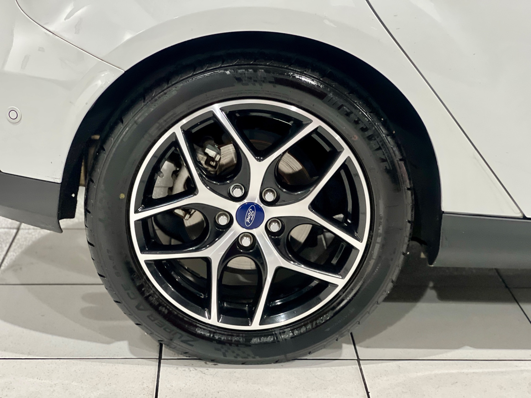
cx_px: 266
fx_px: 1181
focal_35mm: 77
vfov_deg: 19.1
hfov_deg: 25.3
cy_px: 199
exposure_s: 1/24
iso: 400
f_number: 2.8
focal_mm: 9
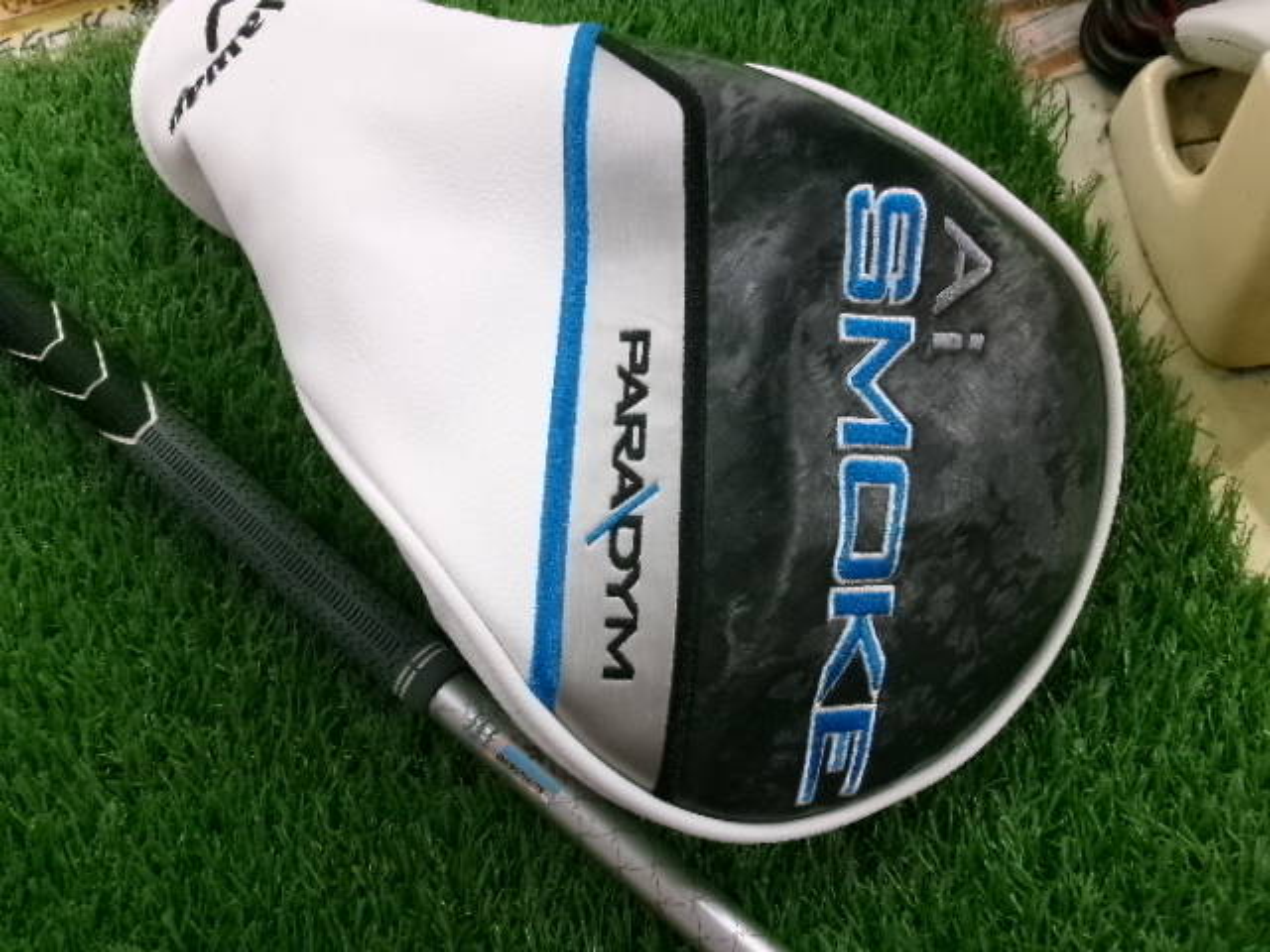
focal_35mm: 28
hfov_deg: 63.4
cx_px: 635
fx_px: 1027
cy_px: 476
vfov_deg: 49.7
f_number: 3.9
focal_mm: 5.1
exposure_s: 1/80
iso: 800
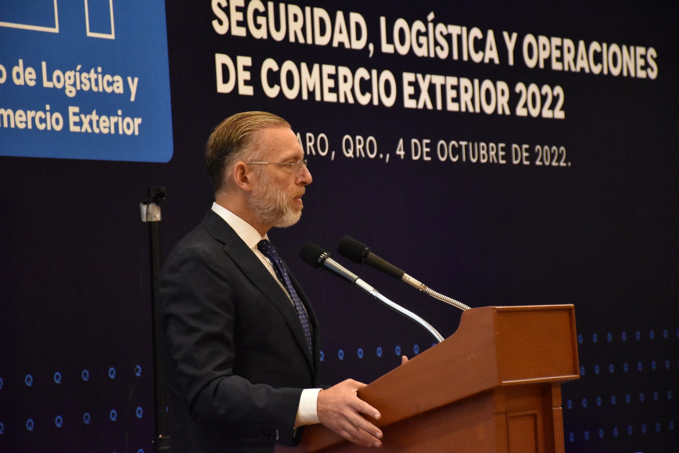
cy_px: 226
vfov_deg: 9.2
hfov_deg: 13.7
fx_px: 2830
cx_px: 340
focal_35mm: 150
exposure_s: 1/60
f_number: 5.6
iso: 6400
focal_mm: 100
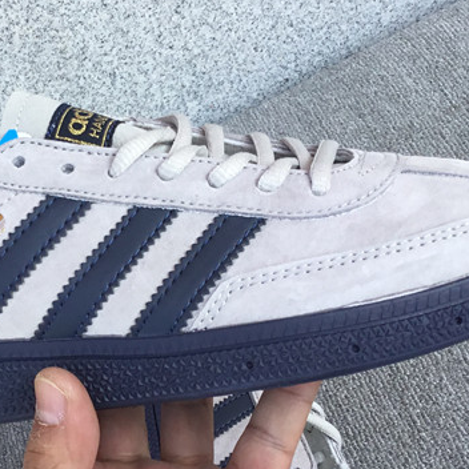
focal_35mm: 70
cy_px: 230
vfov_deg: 24.7
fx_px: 1073
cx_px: 69
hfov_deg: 24.1
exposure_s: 1/295
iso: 25
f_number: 2.4
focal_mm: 3.3
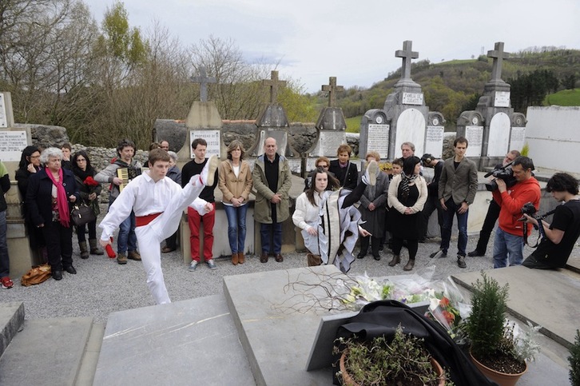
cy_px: 193
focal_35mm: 24
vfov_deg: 53.1
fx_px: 386
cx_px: 290
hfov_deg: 73.8
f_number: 5.6
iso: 400
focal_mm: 24
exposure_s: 1/500
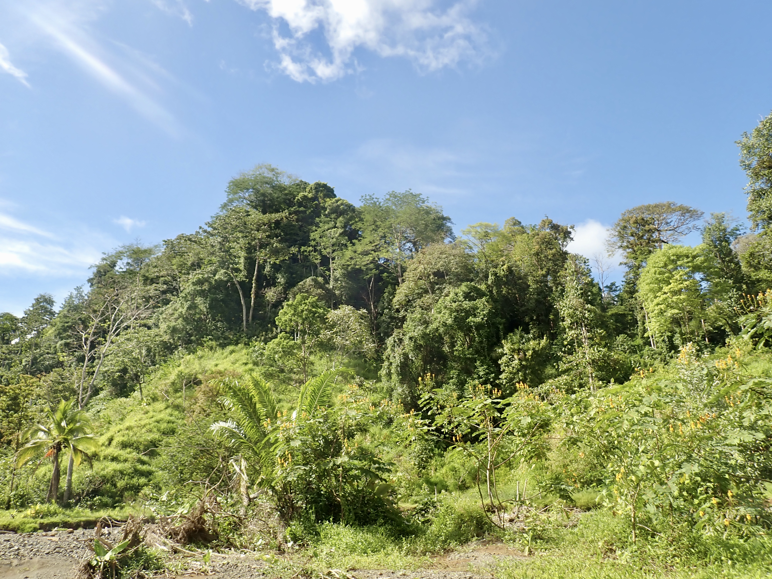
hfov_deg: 69.4
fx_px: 558
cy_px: 290
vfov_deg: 54.9
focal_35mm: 25
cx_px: 386
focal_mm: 4.5
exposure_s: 1/800
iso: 100
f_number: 2.8
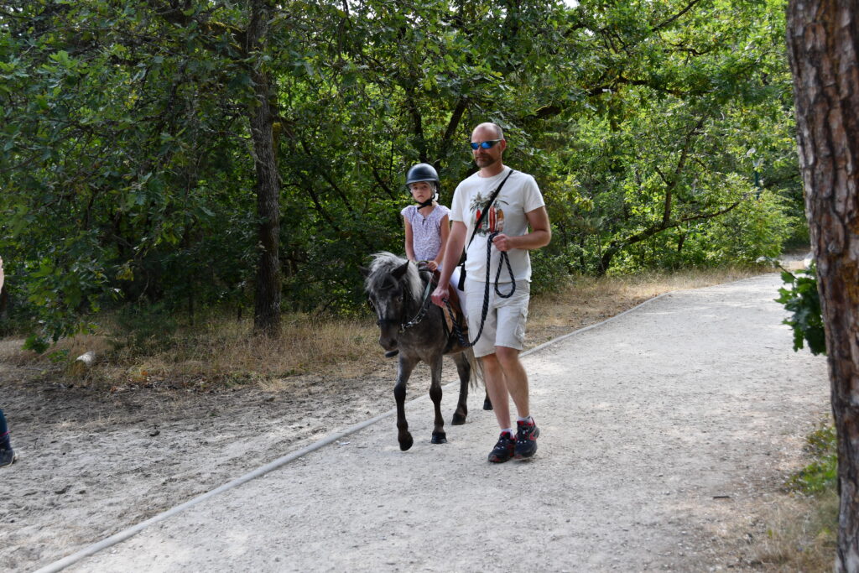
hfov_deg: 41.1
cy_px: 286
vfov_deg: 28.1
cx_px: 430
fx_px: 1145
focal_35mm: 48
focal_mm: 32
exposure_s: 1/250
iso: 200
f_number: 6.3
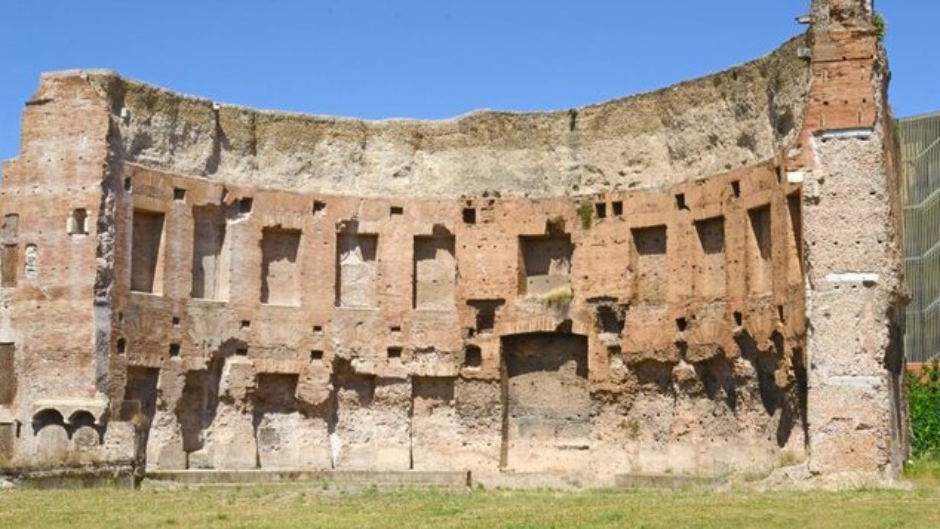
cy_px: 219
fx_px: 1384
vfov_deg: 21.6
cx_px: 469
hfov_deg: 37.5
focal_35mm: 56
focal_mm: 35
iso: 200
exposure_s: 1/125
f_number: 22
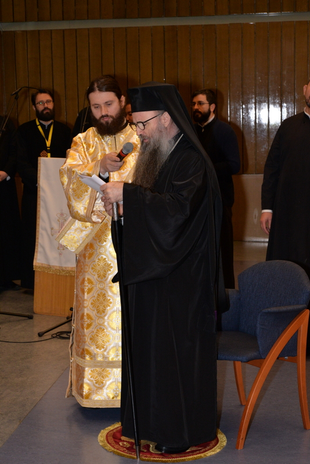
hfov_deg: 19.5
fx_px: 903
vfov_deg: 28.8
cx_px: 155
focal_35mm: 70
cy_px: 232
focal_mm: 70
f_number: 9
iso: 2200
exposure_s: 1/80
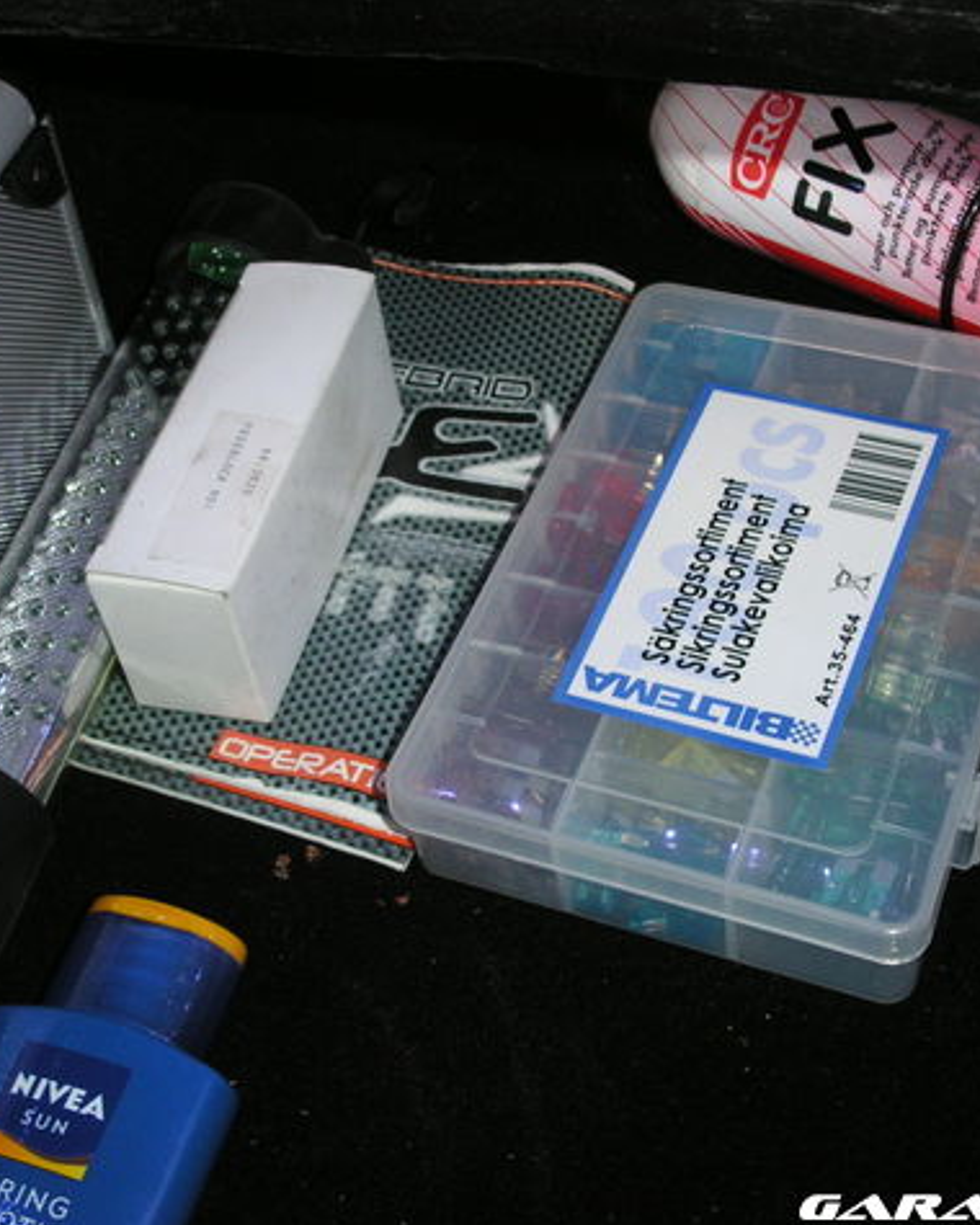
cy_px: 614
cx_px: 415
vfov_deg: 37.3
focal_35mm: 50
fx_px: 1813
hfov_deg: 30.2
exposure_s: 1/45
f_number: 2.8
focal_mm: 7.8
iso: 200
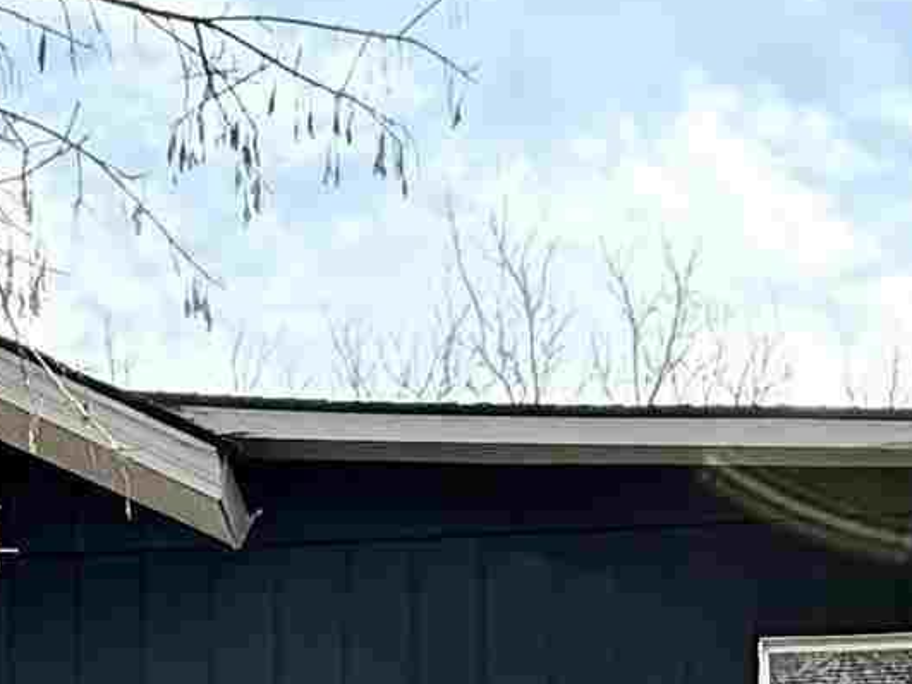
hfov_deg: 24.1
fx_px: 2134
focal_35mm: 81
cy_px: 1459
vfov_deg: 14.4
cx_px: 441
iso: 64
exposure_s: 1/928
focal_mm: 2.22
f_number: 2.2
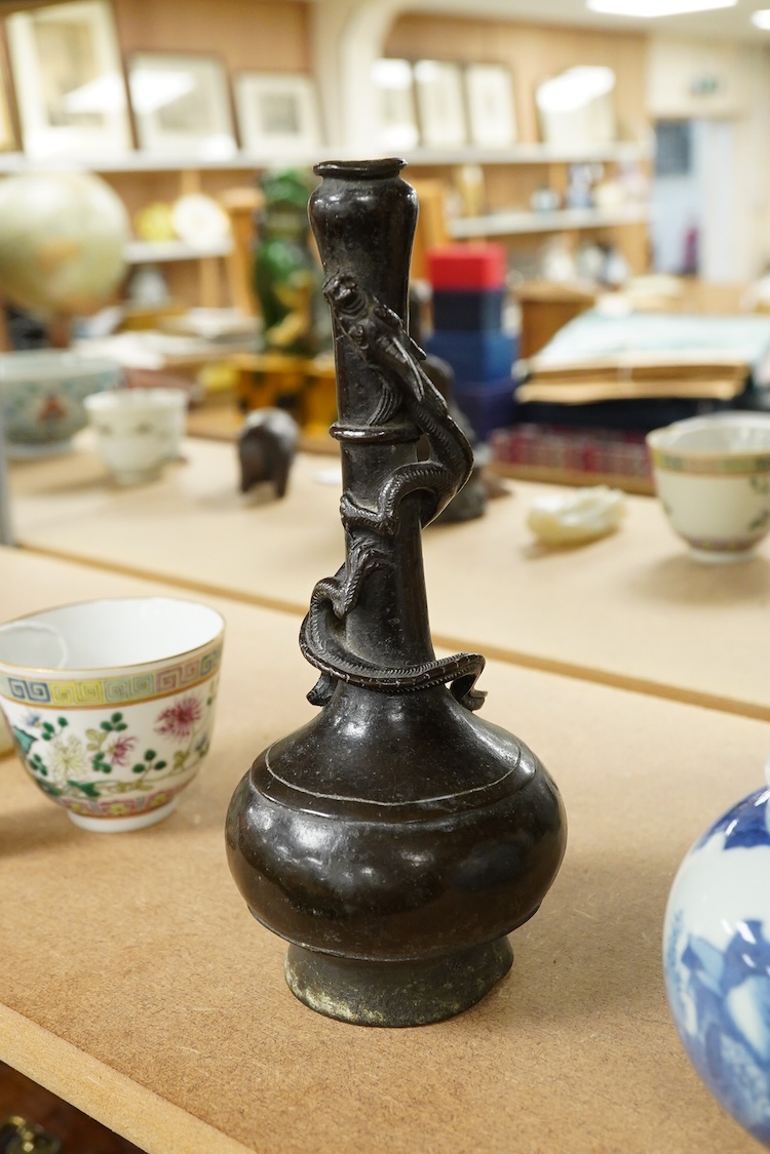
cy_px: 577
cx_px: 385
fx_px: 1444
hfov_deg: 29.9
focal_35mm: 45
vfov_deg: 43.6
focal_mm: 30
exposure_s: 1/100
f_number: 5.6
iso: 2500
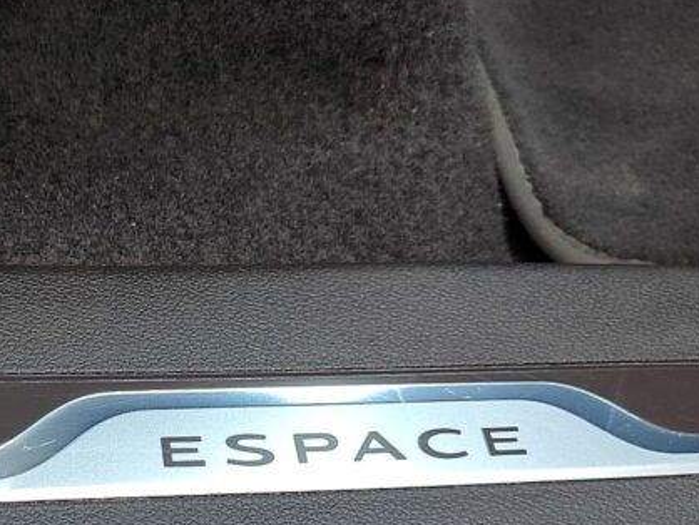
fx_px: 889
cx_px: 145
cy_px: 401
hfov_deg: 41.2
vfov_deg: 32.2
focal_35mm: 44
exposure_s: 1/100
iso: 1169
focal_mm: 5.52
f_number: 1.9
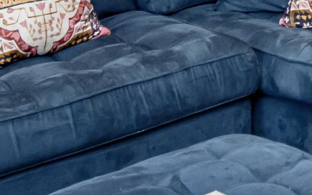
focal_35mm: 91
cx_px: 481
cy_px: -168
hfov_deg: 19.5
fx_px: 774
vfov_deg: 12.9
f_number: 4.5
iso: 1250
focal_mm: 10
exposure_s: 1/200
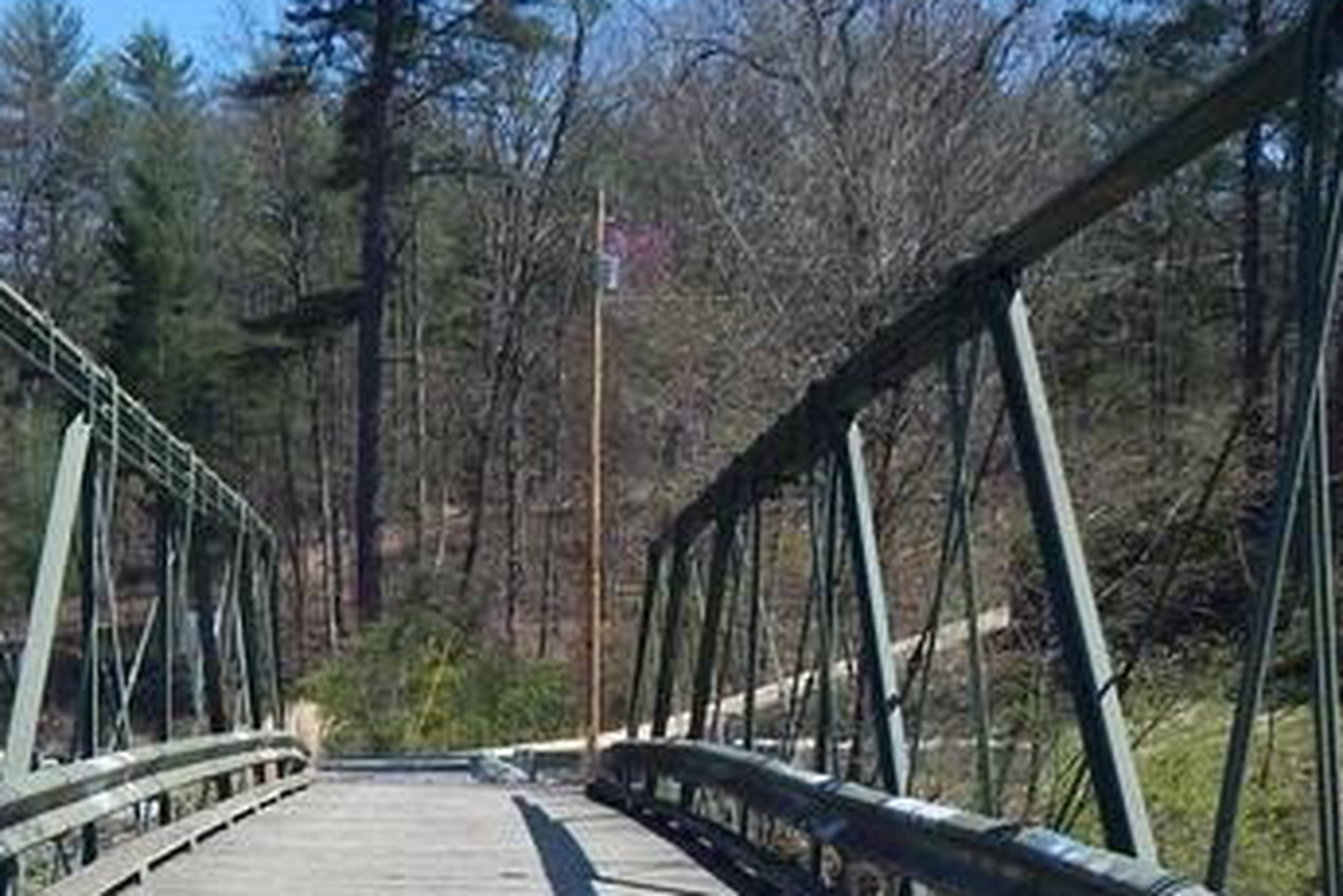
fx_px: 2537
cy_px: 1095
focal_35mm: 68
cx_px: 405
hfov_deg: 29.4
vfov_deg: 18.9
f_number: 6
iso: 125
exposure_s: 1/500
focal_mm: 4
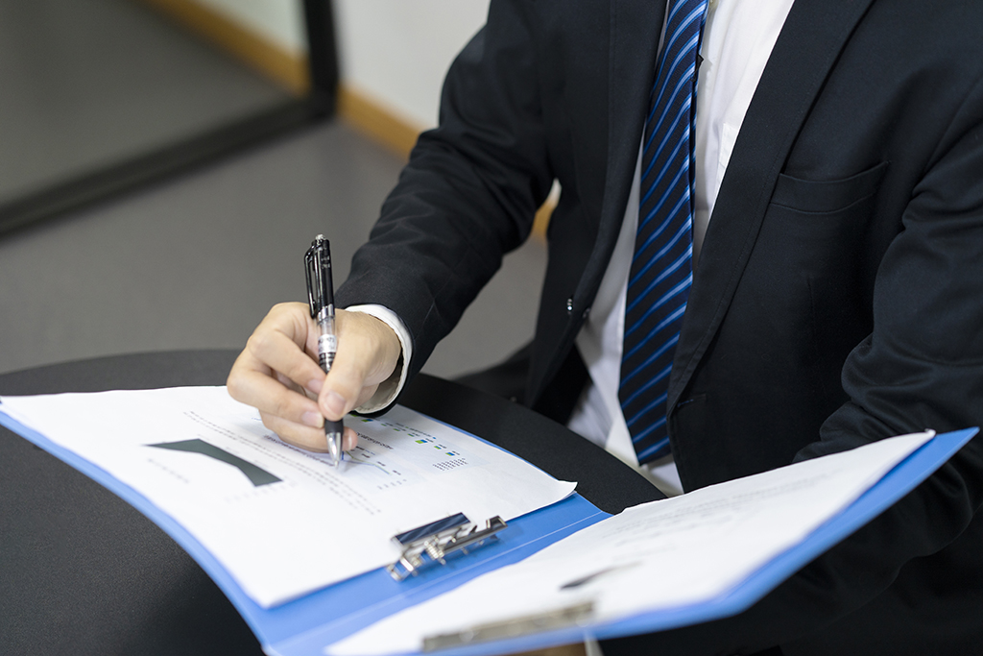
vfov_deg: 24.6
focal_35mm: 55
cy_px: 328
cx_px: 492
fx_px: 1502
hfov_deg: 36.2
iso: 250
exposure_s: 1/60
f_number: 2.5
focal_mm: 55
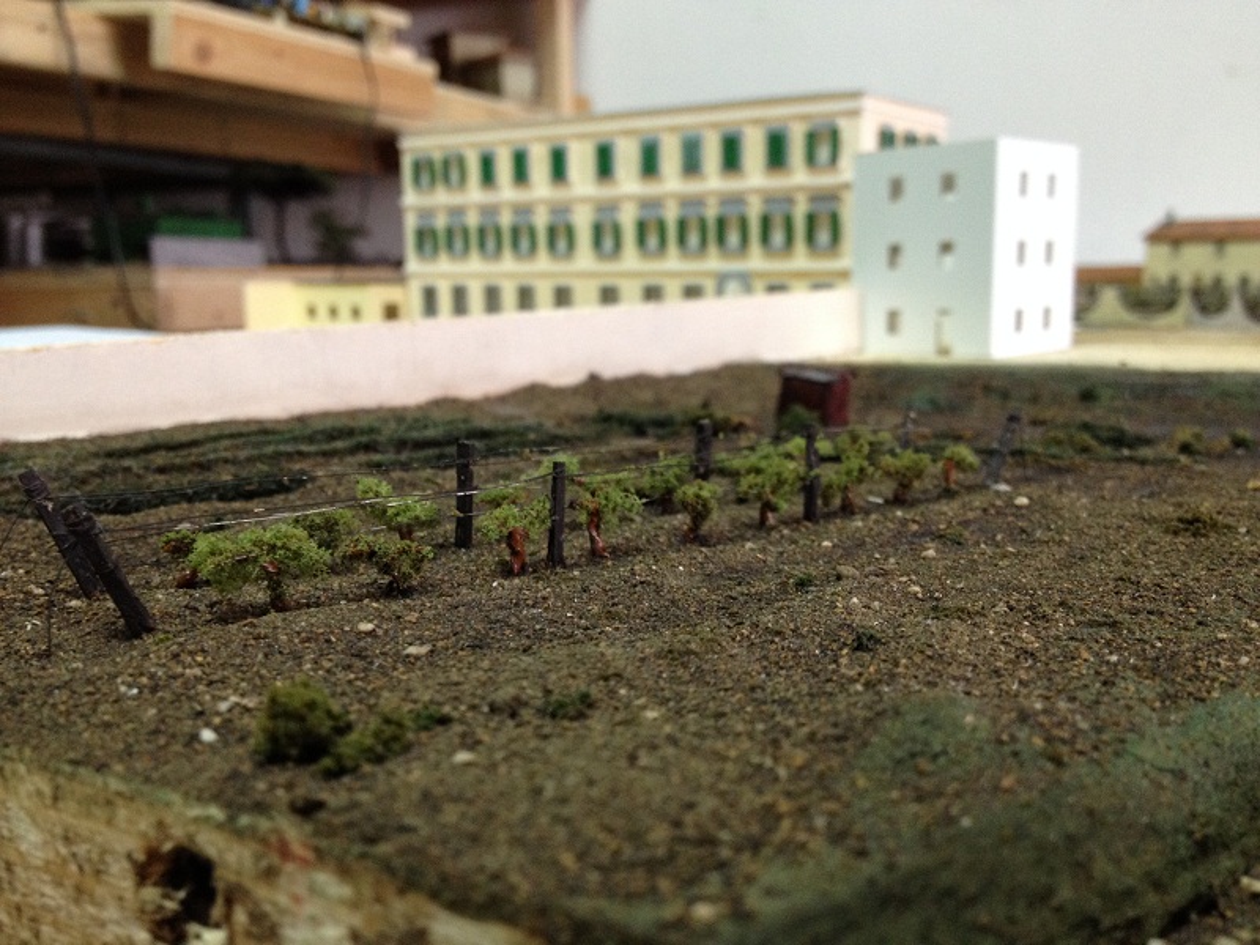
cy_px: 472
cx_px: 630
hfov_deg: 52.6
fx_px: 1274
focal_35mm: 35
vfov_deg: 40.7
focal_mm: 4.28
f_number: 2.4
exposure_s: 1/20
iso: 160
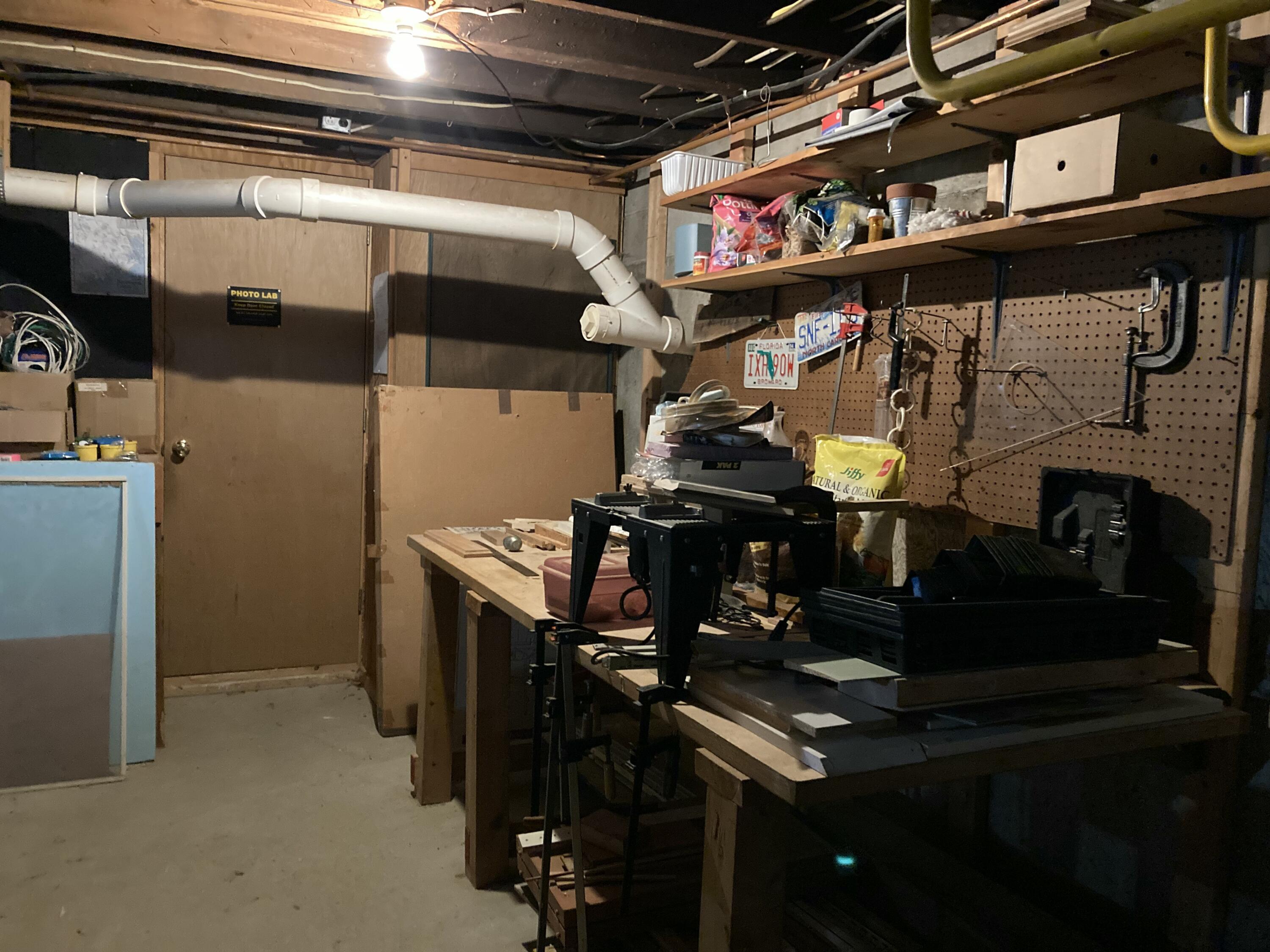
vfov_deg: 49.7
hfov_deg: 63.4
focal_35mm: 28
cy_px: 476
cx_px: 635
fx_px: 1027
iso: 640
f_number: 1.8
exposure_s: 1/24
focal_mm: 3.99
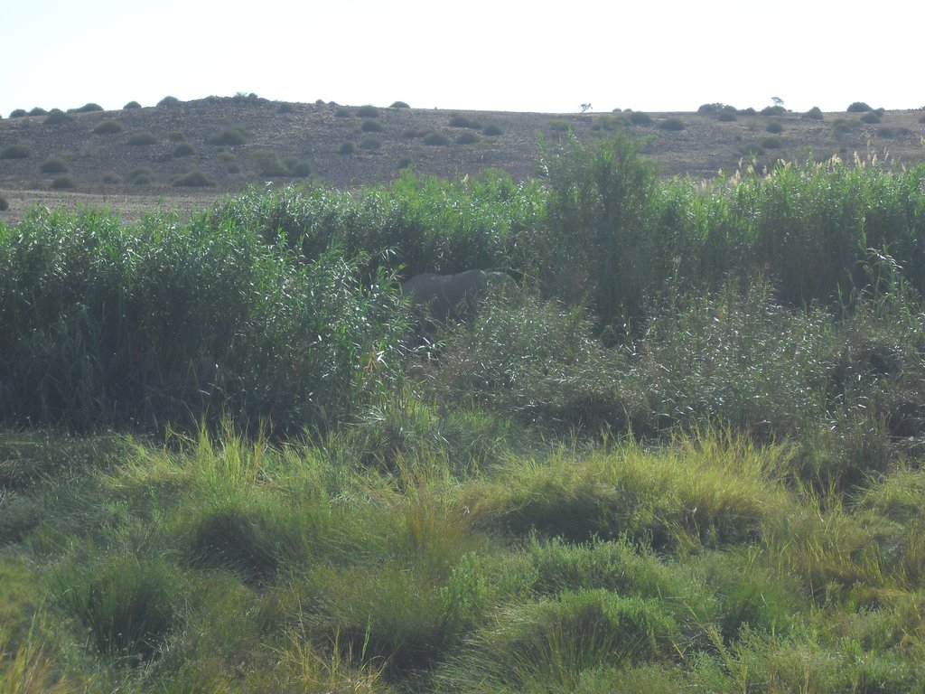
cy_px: 347
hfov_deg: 17.4
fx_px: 3020
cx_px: 462
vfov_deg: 13.1
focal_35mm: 113
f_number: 5.2
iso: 100
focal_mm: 18.6
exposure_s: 1/500
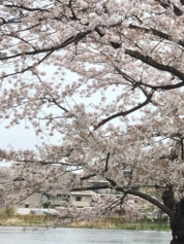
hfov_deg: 14.2
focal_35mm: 98
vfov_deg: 19.7
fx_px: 694
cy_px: 34
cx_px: 272
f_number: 2.2
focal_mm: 4.15
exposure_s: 1/391
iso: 32
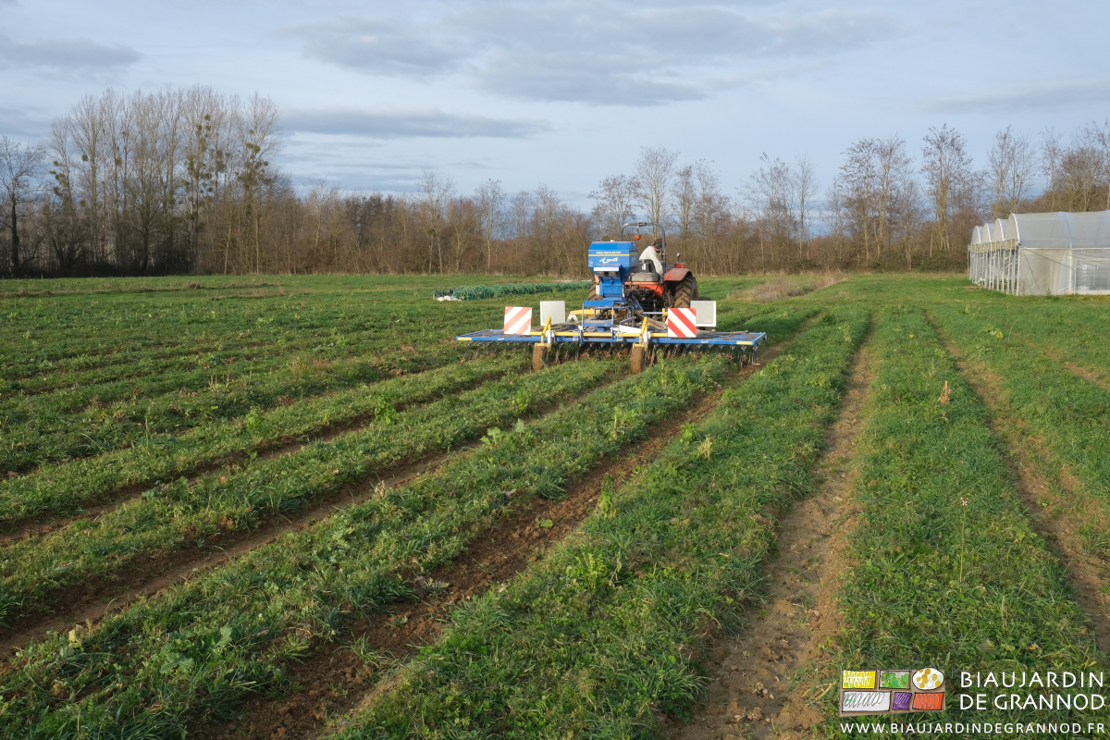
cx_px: 555
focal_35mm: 35
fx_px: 1079
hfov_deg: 54.4
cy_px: 370
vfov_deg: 37.9
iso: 800
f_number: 11
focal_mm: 23.3
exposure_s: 1/250
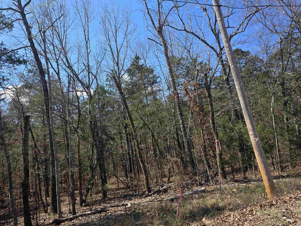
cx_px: 134
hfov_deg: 63.3
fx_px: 244
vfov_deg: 49.7
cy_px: 101
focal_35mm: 28
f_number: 1.7
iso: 80
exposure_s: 1/2497
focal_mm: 6.3
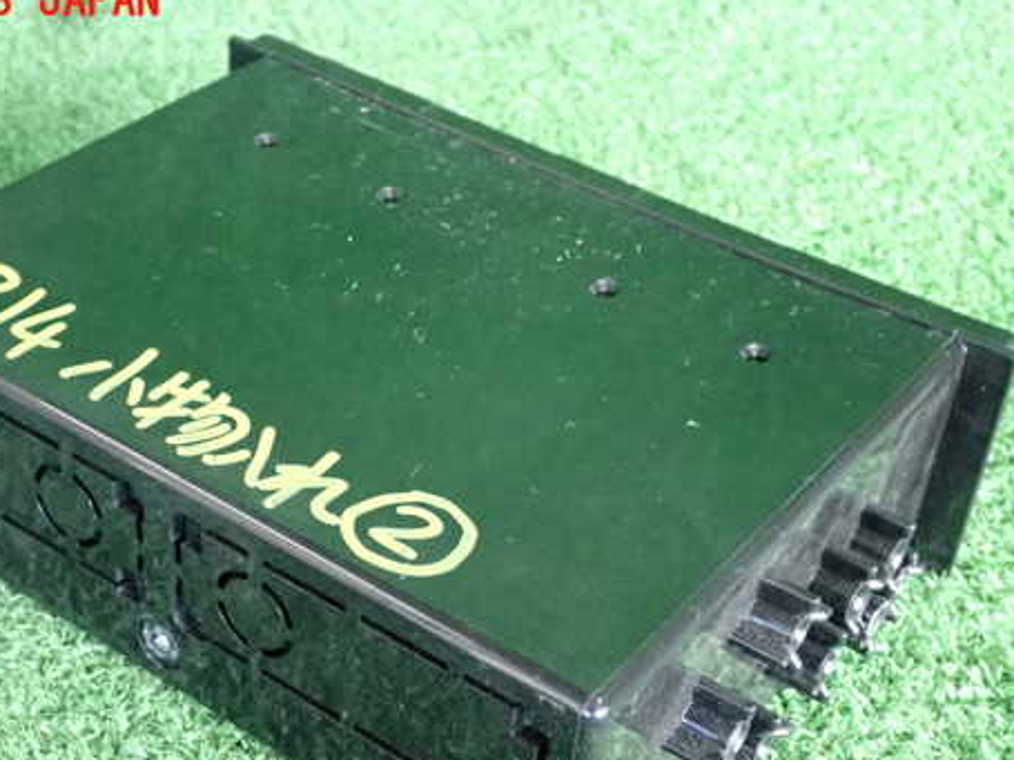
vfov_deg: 23.6
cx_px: 423
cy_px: 475
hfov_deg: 31.1
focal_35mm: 62
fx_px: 1816
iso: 2000
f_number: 3.1
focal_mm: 8.4
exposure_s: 1/125
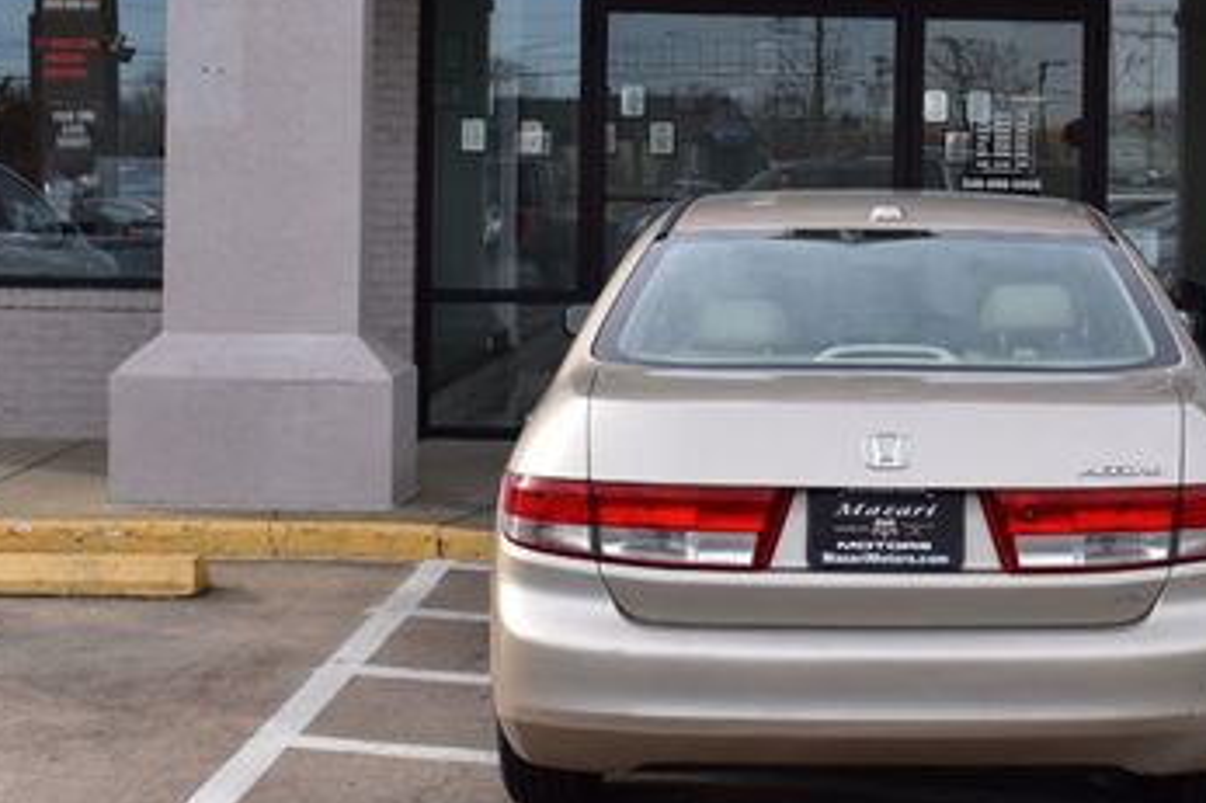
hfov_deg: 27.5
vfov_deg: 18.8
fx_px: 2411
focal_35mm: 72
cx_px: 977
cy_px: 216
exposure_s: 1/320
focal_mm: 26
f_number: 10
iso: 400
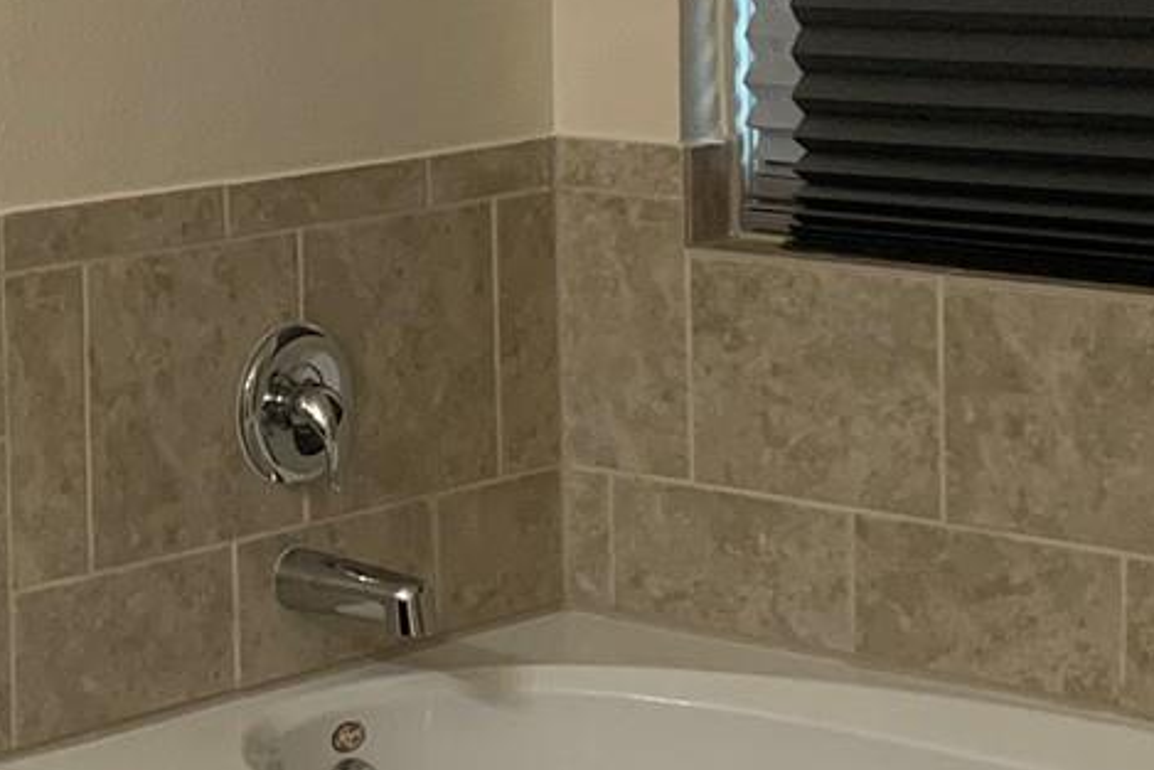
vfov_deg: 11.6
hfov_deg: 17.0
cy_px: 140
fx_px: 3784
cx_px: 64
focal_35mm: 118
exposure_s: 1/60
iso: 100
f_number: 1.8
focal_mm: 4.25
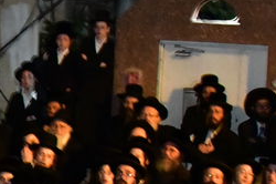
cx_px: -236
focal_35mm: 157
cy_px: 175
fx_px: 1202
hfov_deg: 12.0
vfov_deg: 8.7
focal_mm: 28
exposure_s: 1/100
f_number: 5.6
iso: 10000
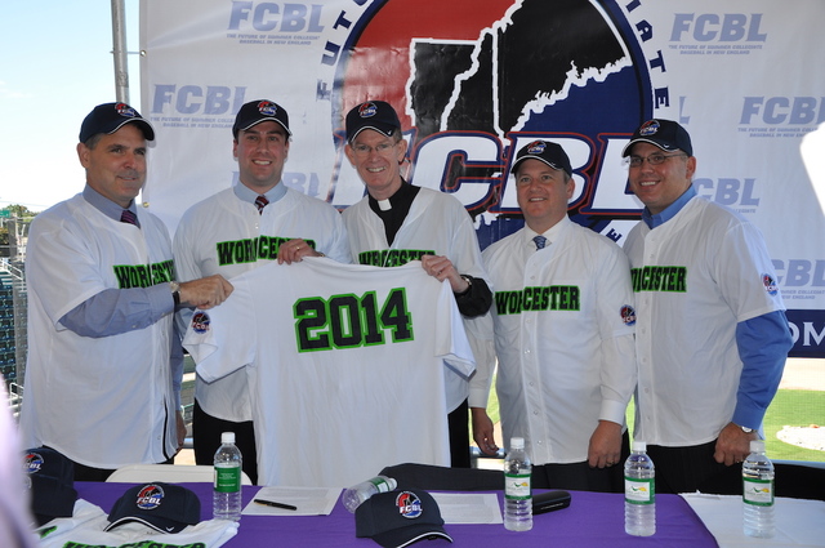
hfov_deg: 46.5
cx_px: 412
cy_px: 274
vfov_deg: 31.8
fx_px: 961
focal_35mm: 42
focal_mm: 28
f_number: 7.1
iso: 280
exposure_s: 1/200
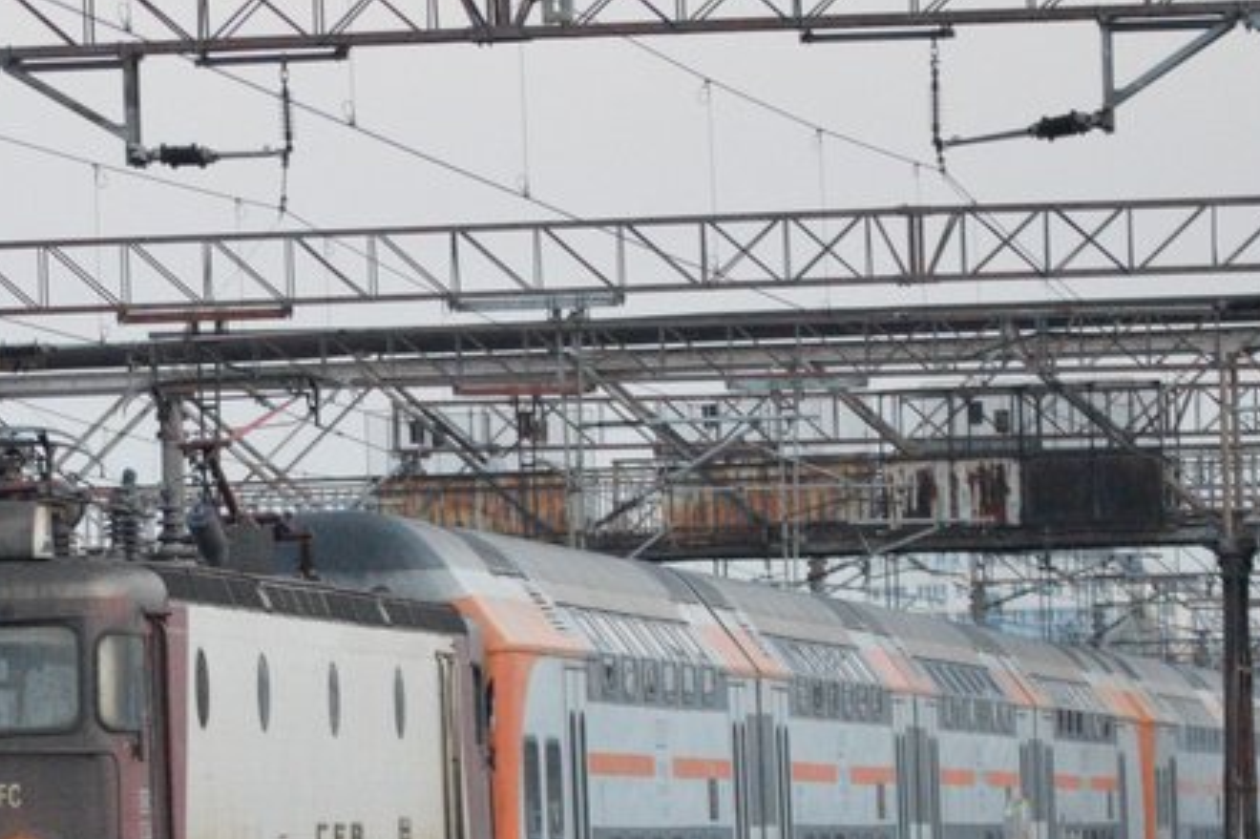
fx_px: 8186
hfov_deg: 8.8
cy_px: 699
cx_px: 470
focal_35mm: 234
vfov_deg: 5.9
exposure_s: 1/250
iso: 3200
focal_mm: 86
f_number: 4.2
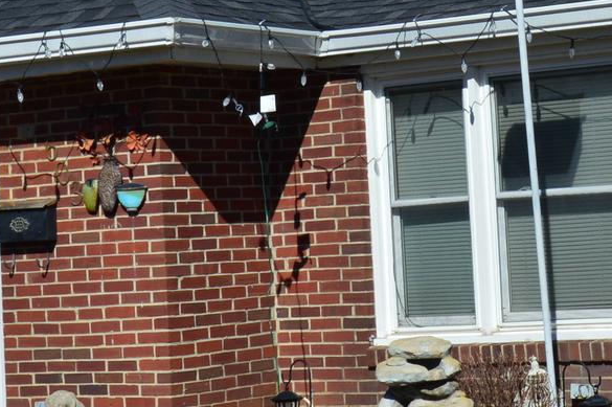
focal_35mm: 121
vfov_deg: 11.3
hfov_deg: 16.8
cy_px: 81
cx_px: 512
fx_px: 2051
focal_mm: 23
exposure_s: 1/500
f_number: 11
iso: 220
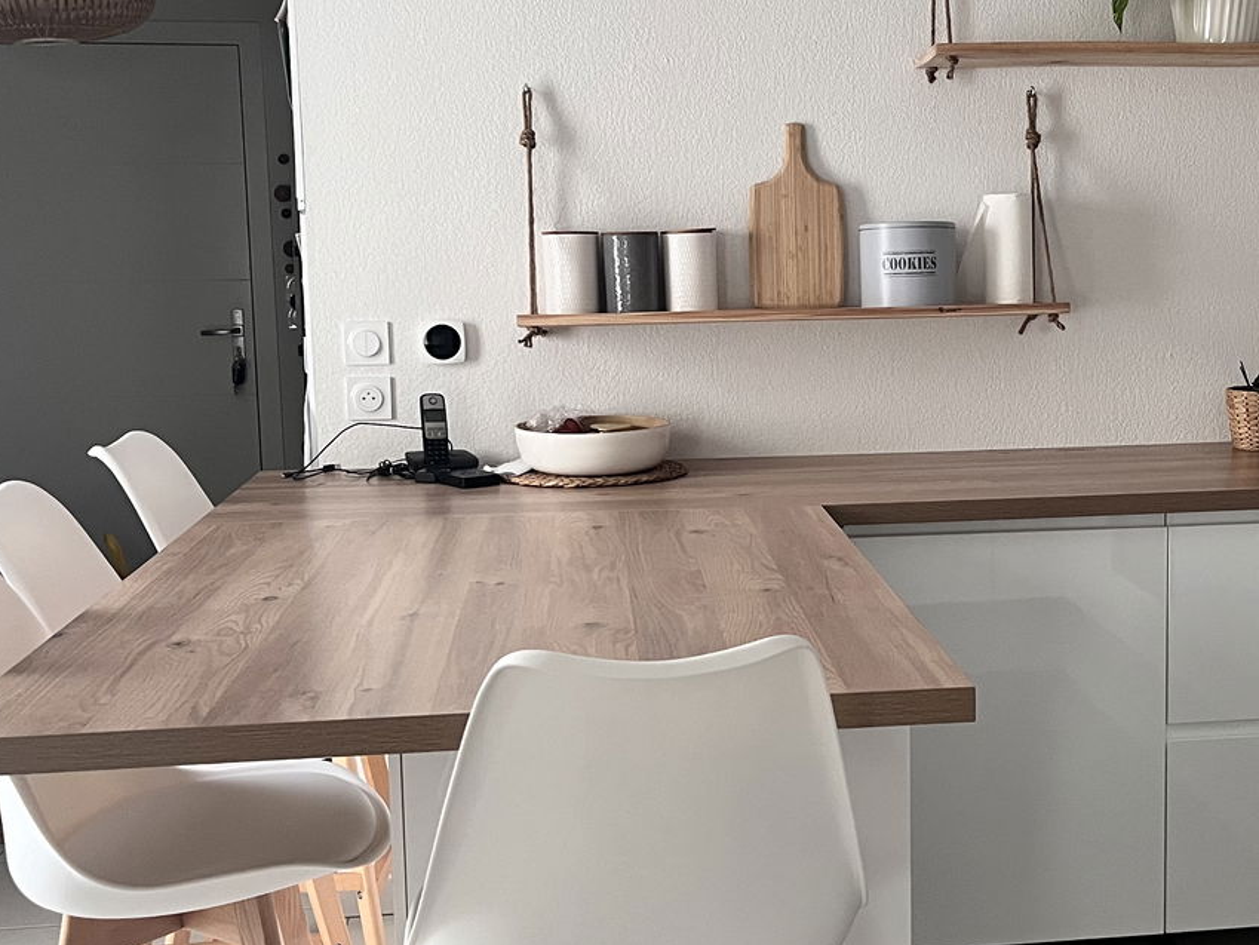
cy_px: 451
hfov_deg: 38.2
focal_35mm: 49
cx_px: 891
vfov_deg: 29.7
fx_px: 1782
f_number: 1.6
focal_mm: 5.1
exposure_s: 1/60
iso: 200
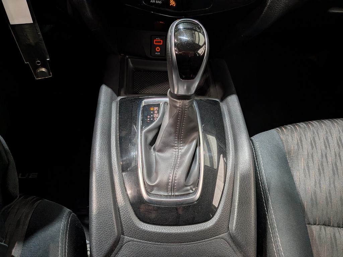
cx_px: 172
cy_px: 128
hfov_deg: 71.6
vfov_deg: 56.8
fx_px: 238
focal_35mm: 24
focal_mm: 4.53
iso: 74
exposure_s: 1/100
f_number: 1.7
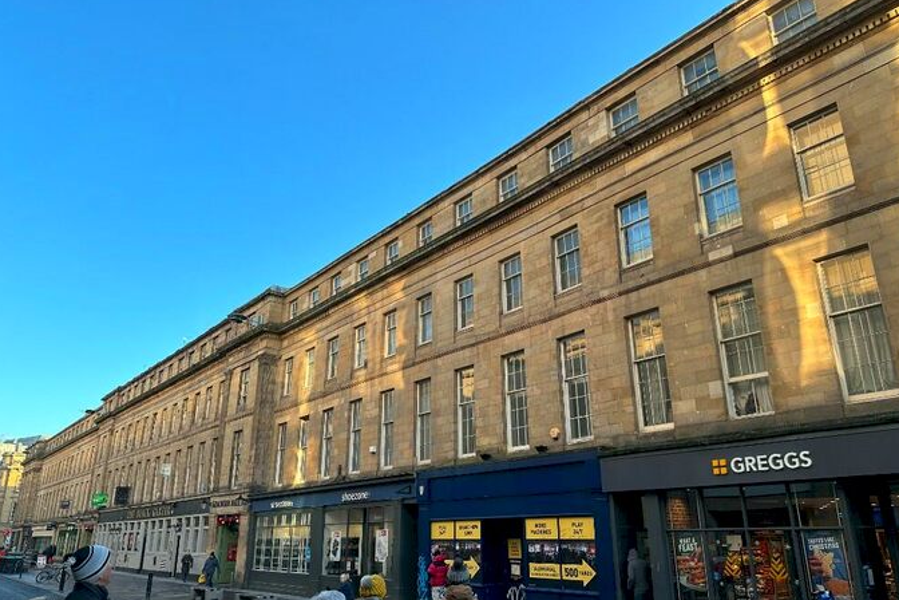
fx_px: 649
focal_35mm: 26
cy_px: 313
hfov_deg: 69.4
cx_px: 460
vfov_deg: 49.5
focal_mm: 6.86
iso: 80
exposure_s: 1/857
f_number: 1.78
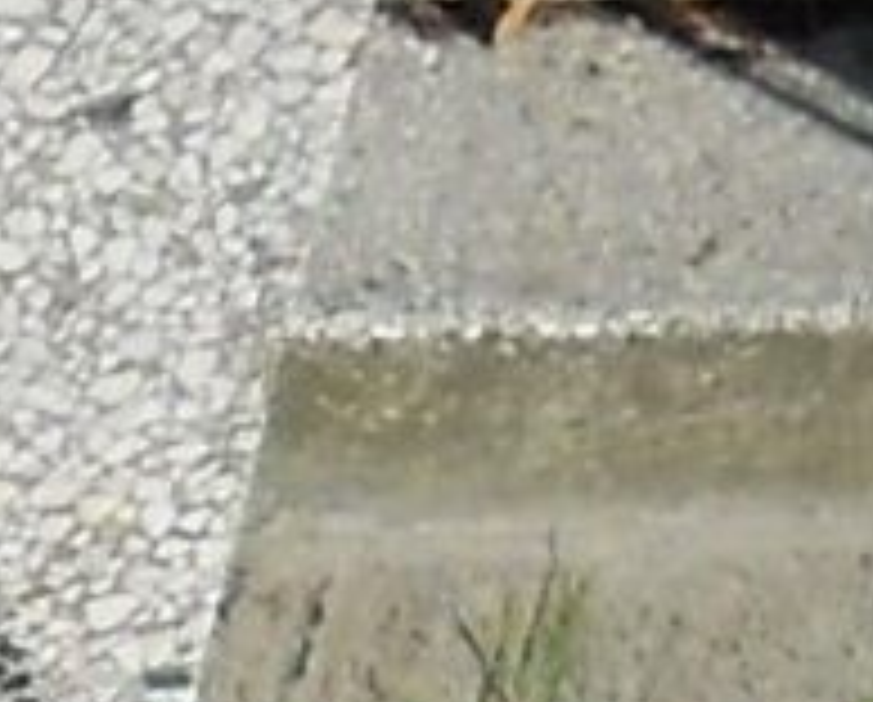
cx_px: -2002
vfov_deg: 3.9
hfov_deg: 4.6
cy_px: 1040
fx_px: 10356
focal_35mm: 400
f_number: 5.5
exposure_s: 1/500
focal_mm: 6.72
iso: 80
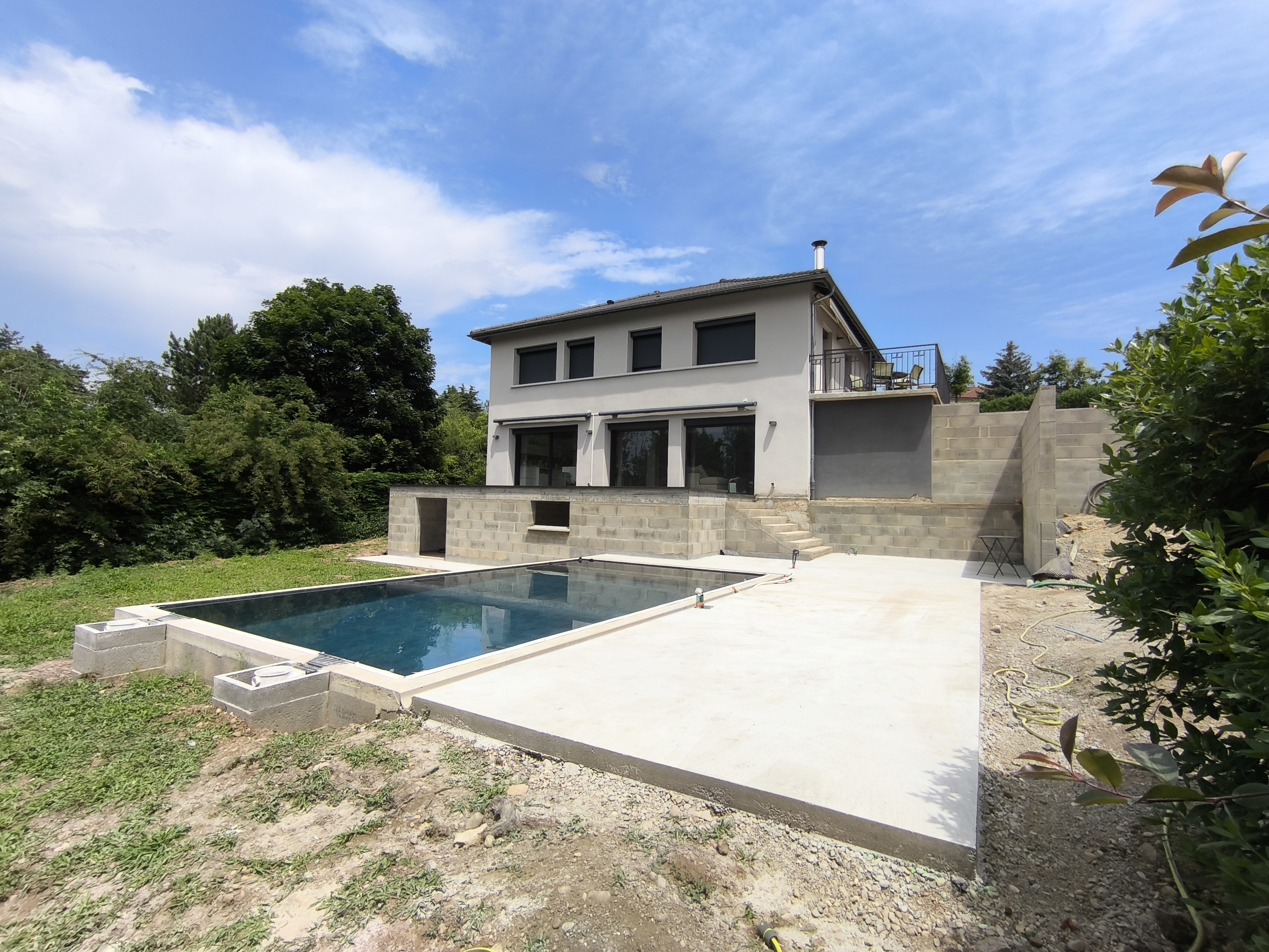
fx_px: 587
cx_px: 634
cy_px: 476
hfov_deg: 94.5
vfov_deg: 78.1
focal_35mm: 16
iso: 50
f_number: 2.2
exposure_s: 1/1701
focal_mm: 1.65
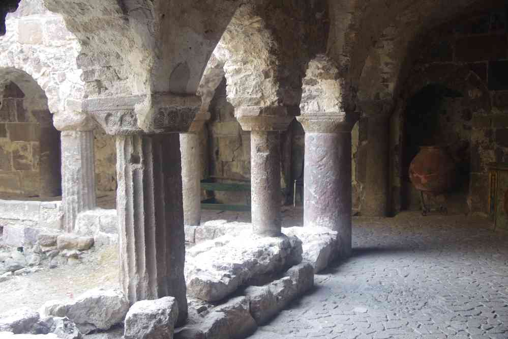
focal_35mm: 40
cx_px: 254
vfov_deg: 33.1
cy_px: 170
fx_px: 569
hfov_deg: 48.1
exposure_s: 1/50
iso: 1600
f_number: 5.6
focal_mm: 26.9
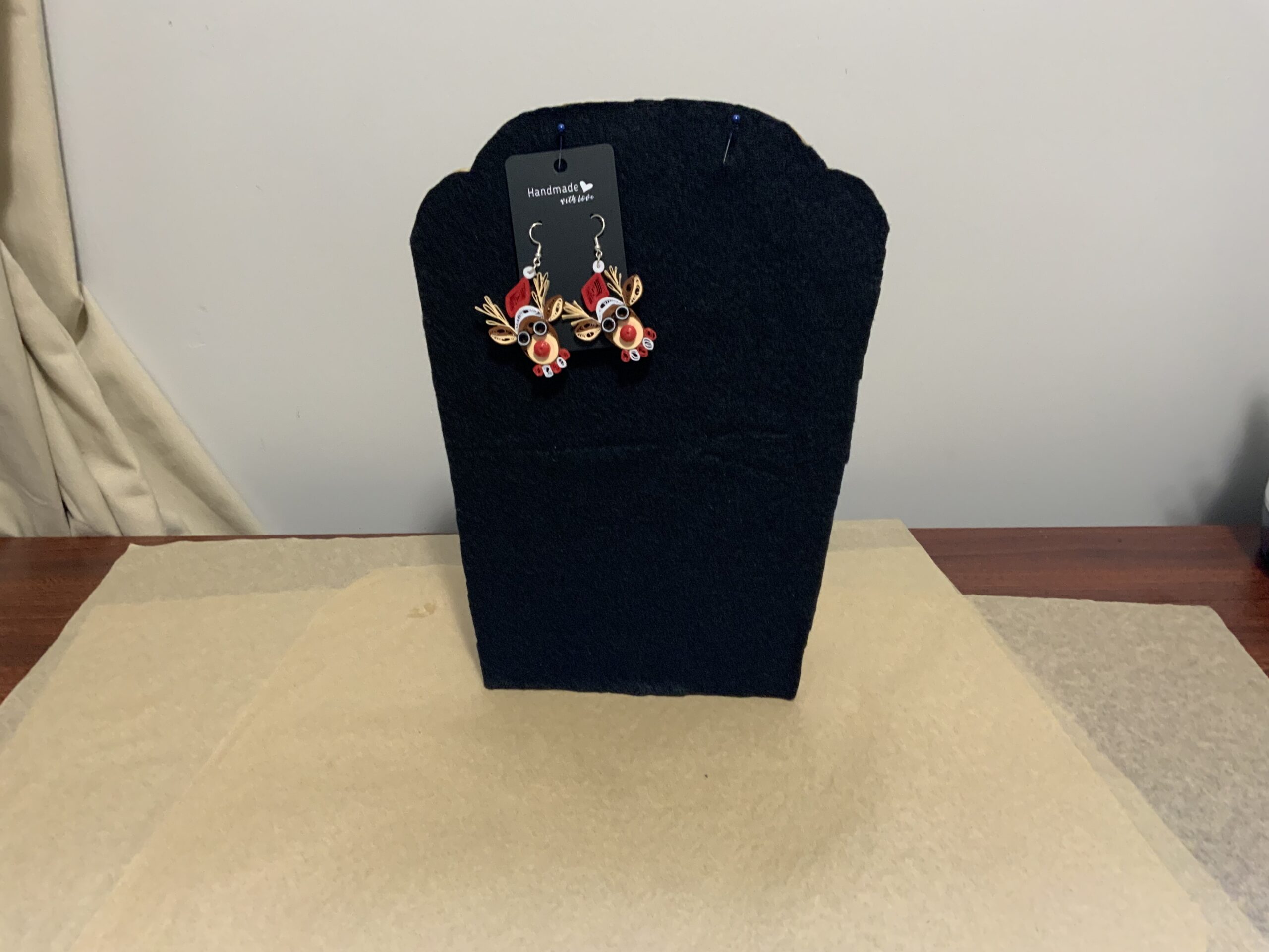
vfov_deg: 48.2
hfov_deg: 61.7
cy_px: 476
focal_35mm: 29
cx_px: 634
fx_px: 1063
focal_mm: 3
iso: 200
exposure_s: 1/60
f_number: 1.8
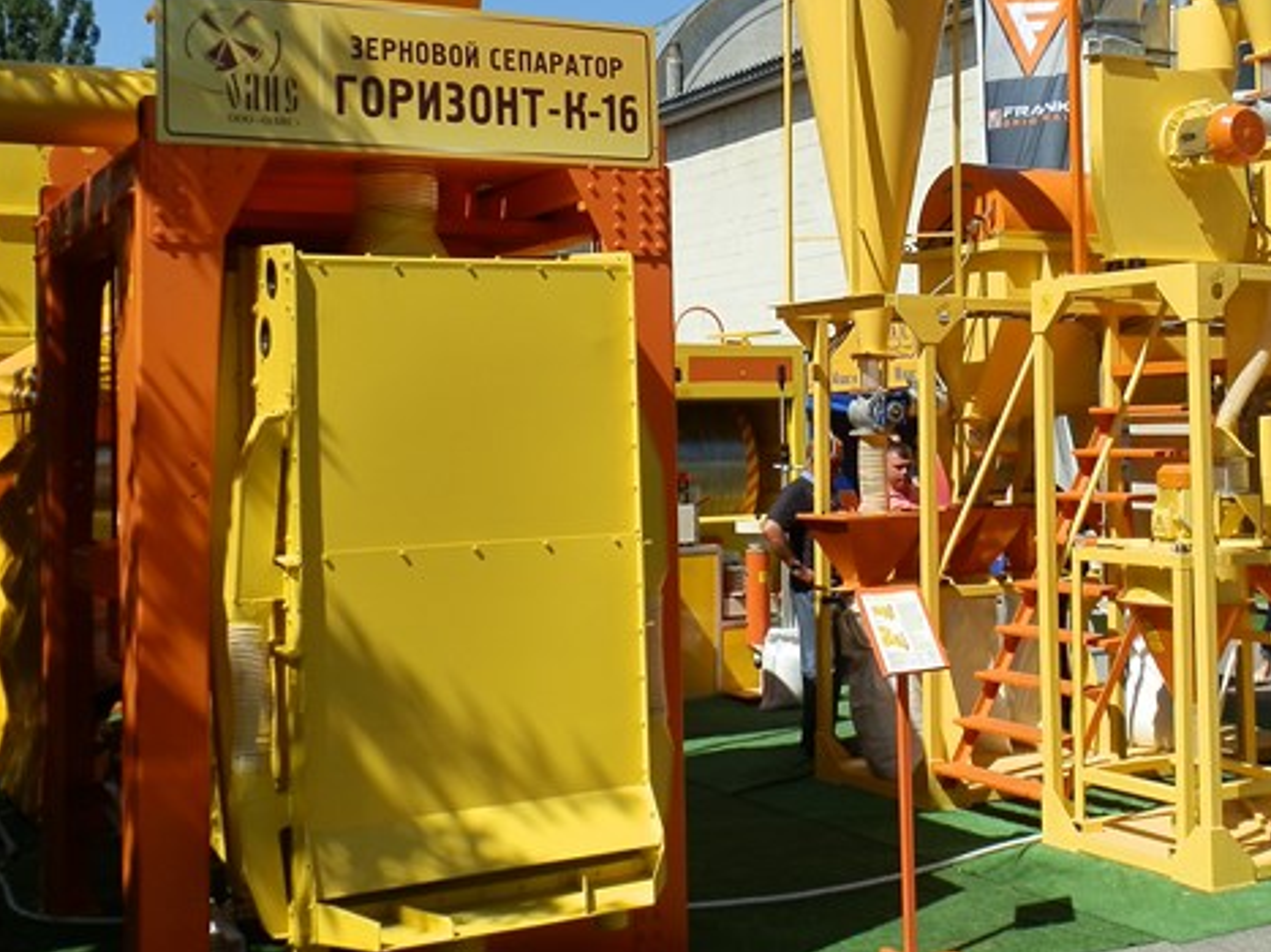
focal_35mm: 48
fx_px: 1762
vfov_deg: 30.0
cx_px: 841
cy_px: 310
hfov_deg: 39.2
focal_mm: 5
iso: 64
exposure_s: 1/1250
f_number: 3.1
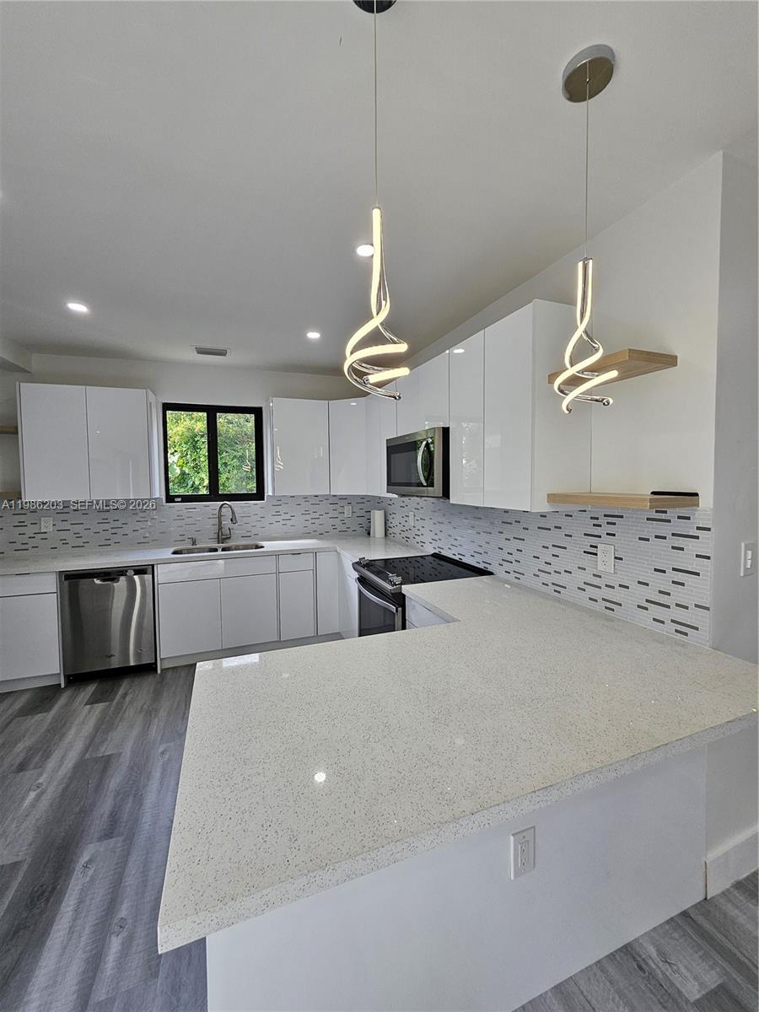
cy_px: 506
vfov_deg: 106.2
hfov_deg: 89.9
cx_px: 380
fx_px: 380
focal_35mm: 13
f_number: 2.2
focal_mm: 1.74
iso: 40
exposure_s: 1/60
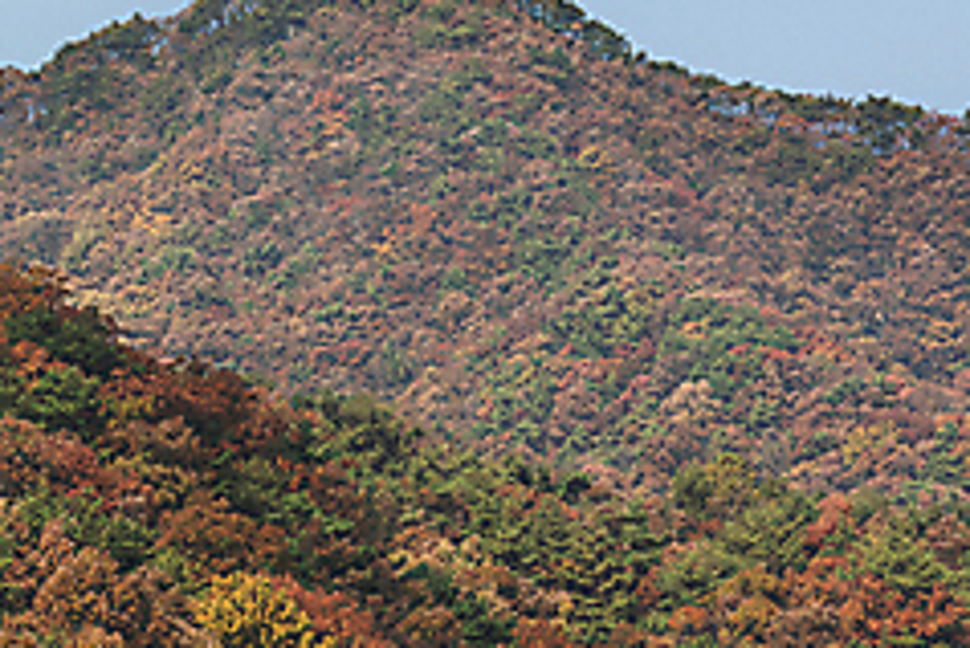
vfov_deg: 5.0
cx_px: -94
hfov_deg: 7.4
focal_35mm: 277
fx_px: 7468
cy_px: 69
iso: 200
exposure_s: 1/320
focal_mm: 110
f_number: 11
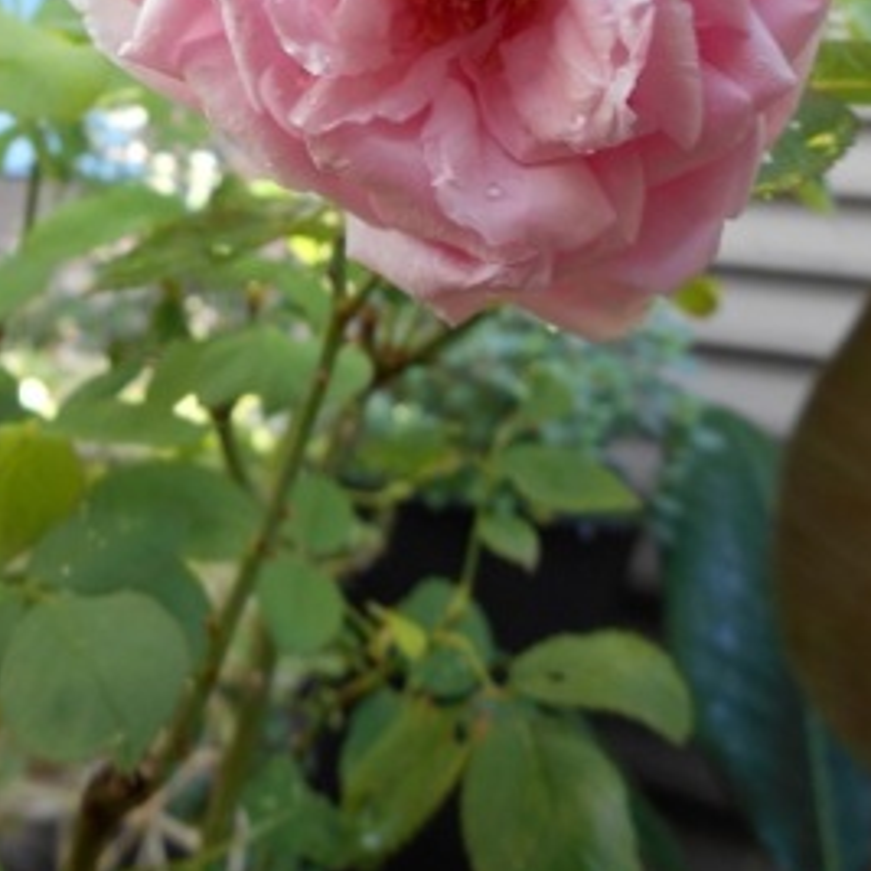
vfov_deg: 36.4
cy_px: 62
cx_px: 419
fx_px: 1224
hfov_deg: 39.2
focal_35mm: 43
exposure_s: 1/40
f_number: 3.4
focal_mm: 4.7
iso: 80
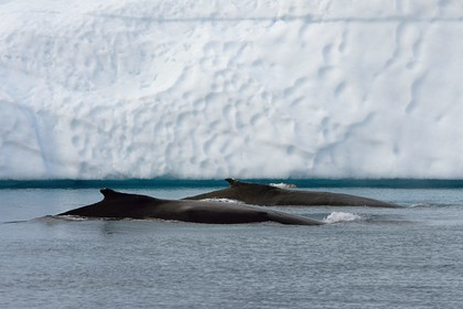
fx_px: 3601
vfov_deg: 4.9
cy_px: 154
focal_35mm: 280
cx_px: 232
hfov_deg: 7.4
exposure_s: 1/500
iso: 400
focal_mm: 280
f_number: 10
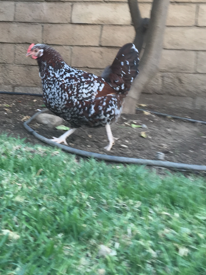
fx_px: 397
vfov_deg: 37.8
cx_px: 61
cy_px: 96
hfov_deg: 28.8
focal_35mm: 50
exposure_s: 1/40
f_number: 2.2
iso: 32
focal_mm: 4.15
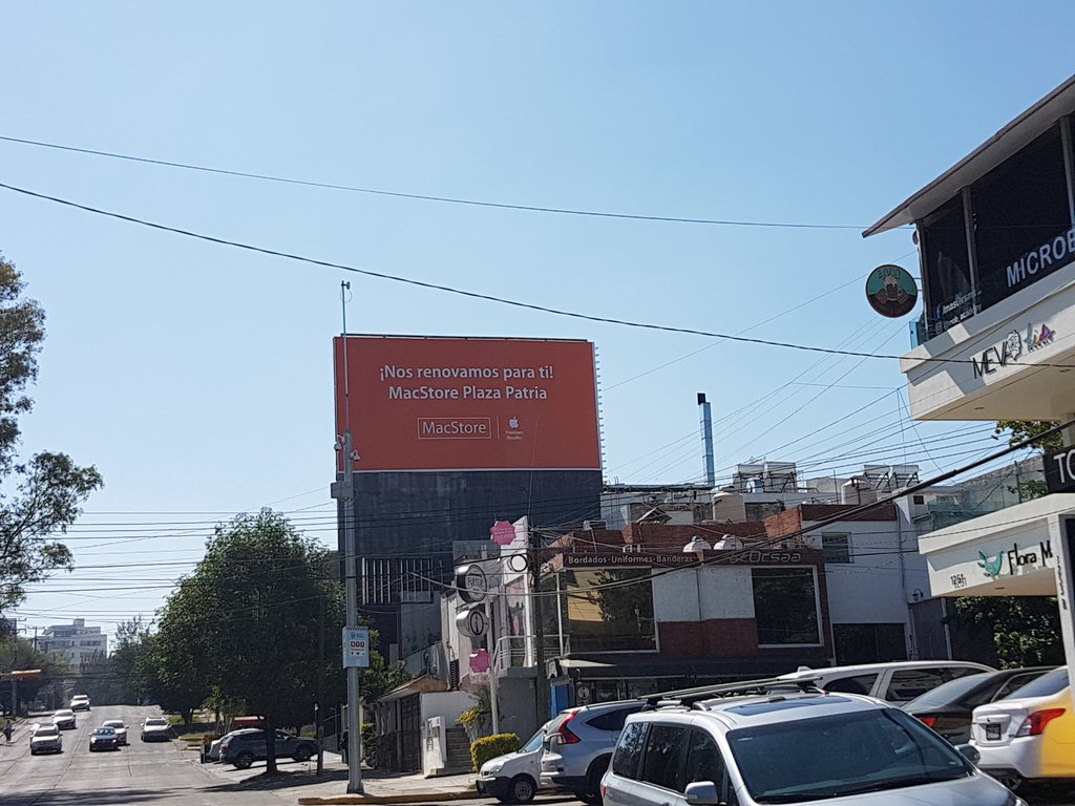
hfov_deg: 67.3
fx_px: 807
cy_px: 403
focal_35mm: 26
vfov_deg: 53.1
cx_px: 538
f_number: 1.7
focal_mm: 4.2
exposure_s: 1/3760
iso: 40
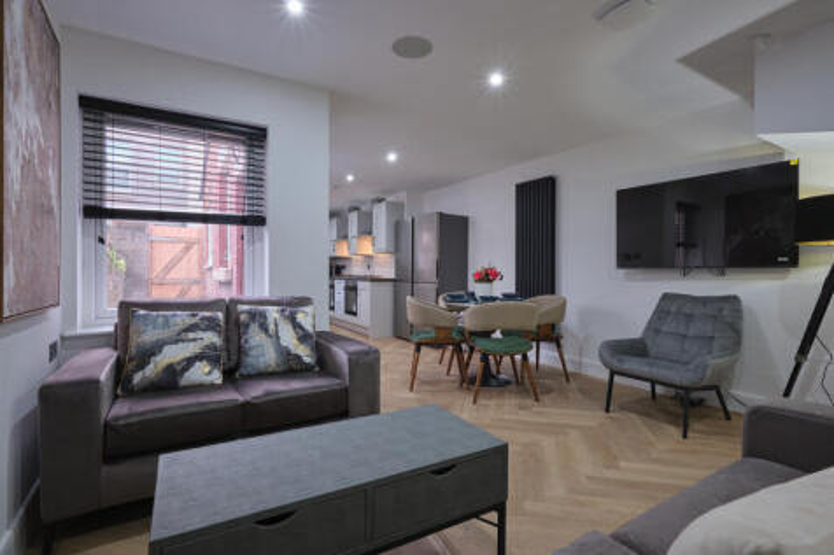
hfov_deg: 93.3
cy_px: 278
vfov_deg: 70.4
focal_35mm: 17
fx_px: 394
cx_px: 417
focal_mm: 11
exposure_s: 1/4.55
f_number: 8
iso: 400
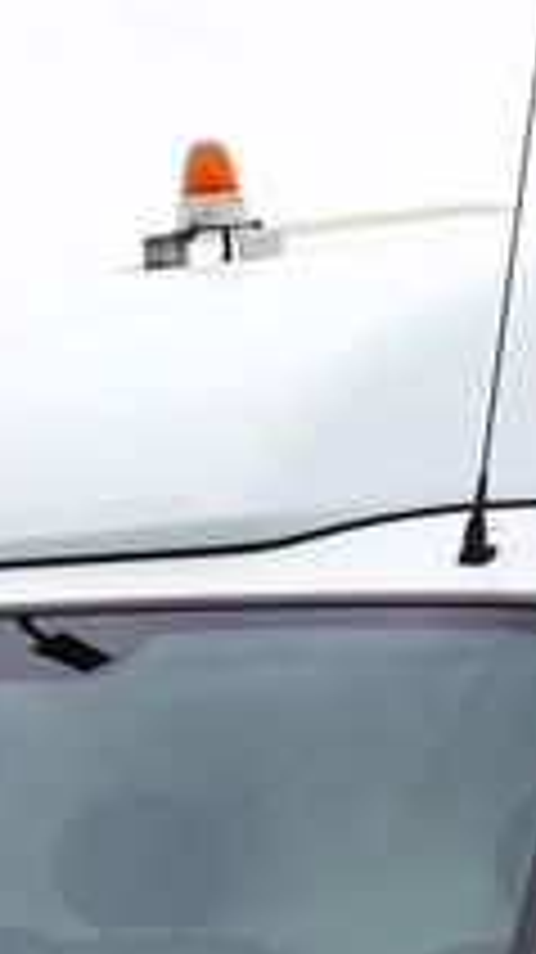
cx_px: 171
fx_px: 3720
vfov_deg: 13.7
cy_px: 1456
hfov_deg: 8.2
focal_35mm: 147
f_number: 6.3
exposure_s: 1/100
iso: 100
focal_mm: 29
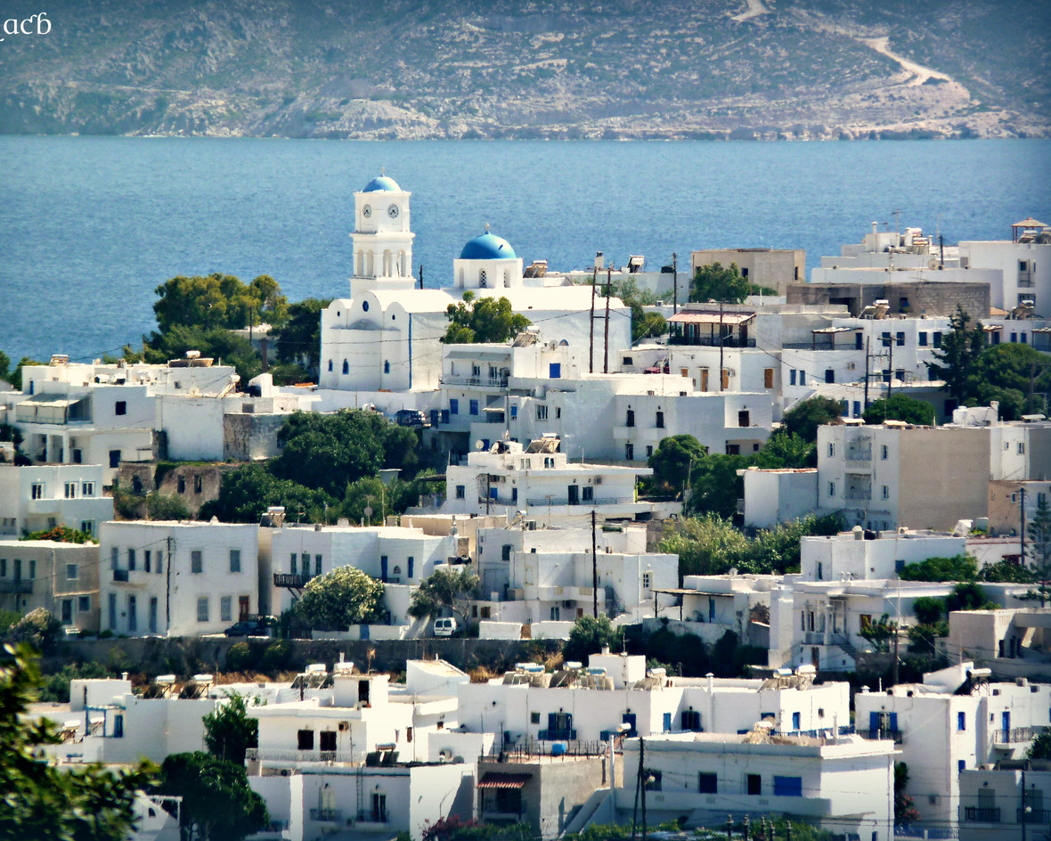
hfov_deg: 3.8
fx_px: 15646
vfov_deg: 3.1
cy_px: 414
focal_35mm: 503
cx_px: 499
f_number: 5.6
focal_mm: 84.5
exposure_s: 1/400
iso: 80
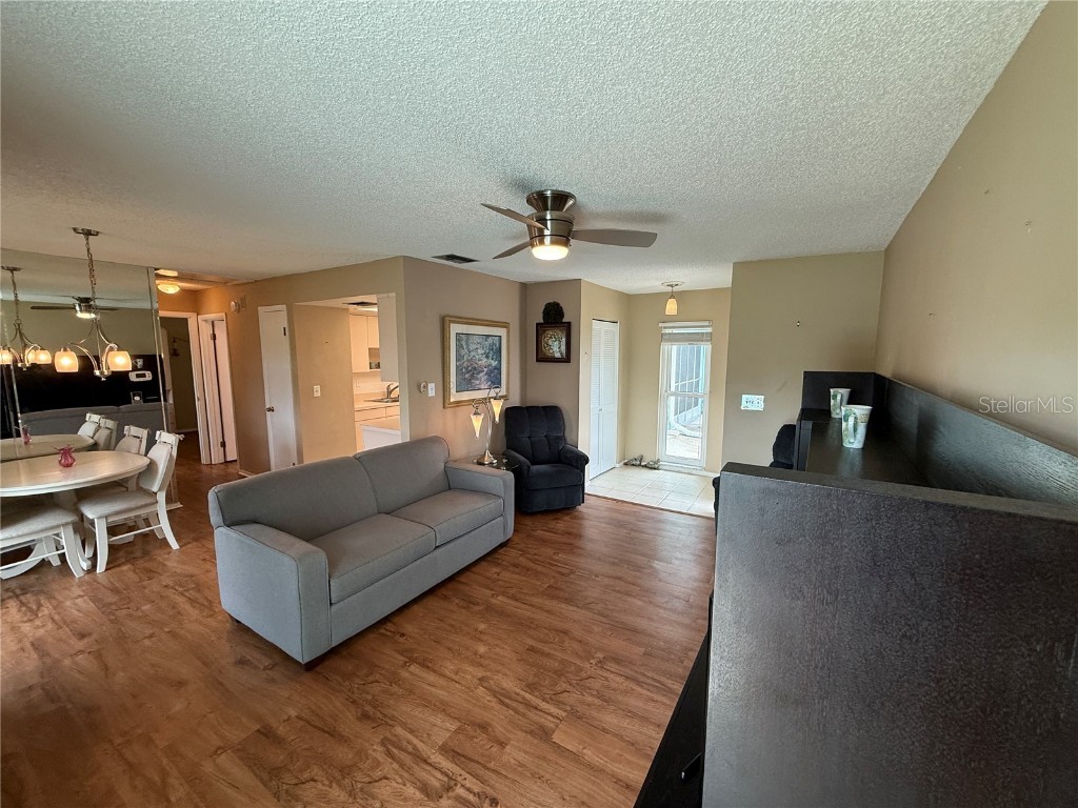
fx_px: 436
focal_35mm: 14
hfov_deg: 102.1
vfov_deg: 85.7
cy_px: 404
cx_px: 539
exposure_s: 1/120
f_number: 2.2
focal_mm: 2.22
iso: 160
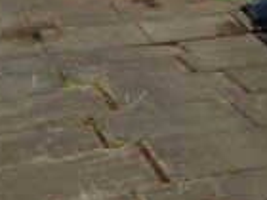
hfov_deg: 15.7
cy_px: -250
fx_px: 926
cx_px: 334
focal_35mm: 120
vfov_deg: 10.8
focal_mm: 4.3
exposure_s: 1/1600
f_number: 3.3
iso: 100
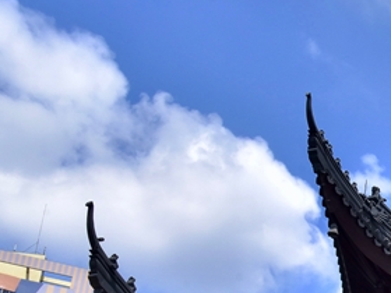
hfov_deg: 16.2
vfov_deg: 14.1
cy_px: 425
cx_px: 739
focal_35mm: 99
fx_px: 1118
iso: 1000
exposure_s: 1/800
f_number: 16
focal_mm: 24
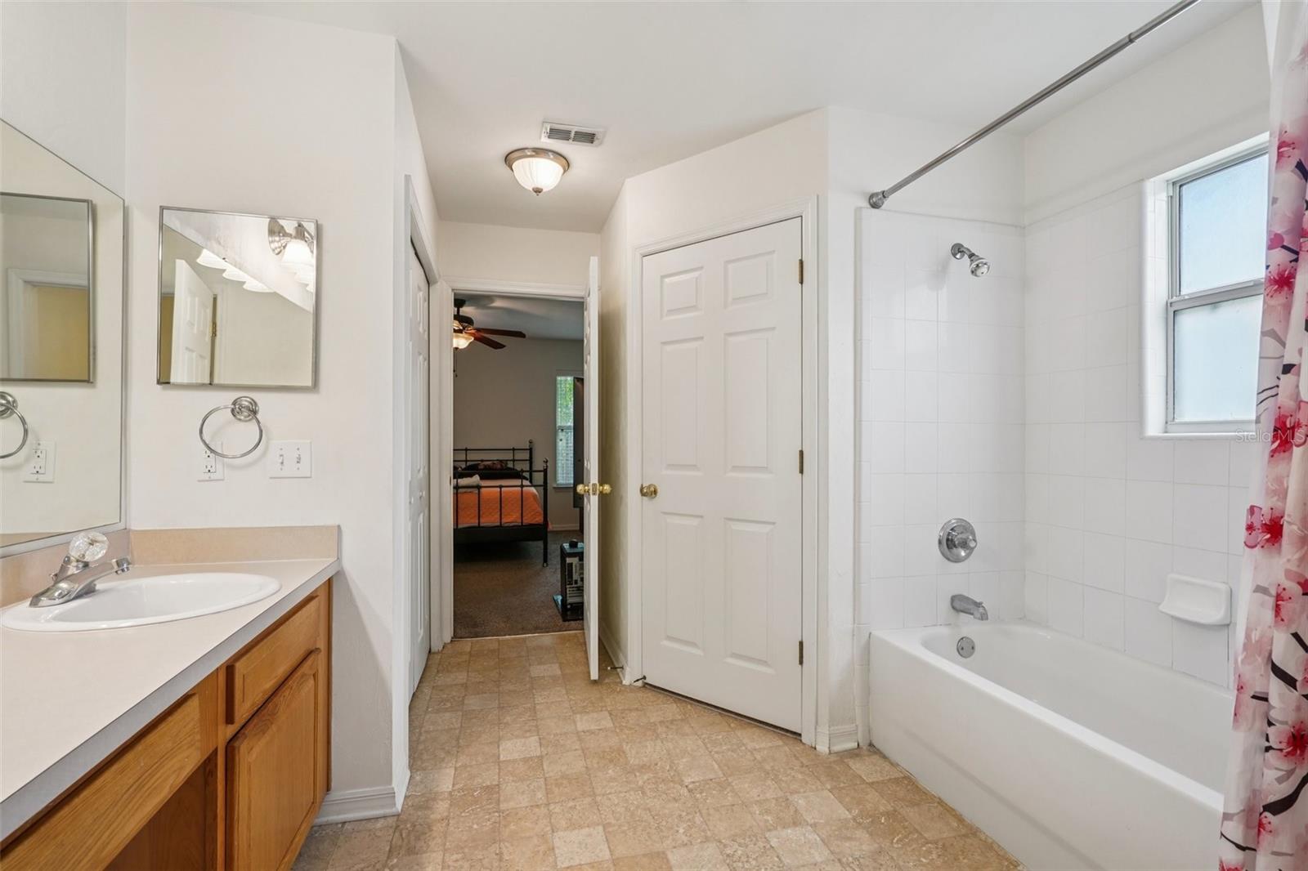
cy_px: 436
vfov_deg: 73.7
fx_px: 581
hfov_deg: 96.7
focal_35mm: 16
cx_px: 654
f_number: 8
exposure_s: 1/15
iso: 400
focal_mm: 16
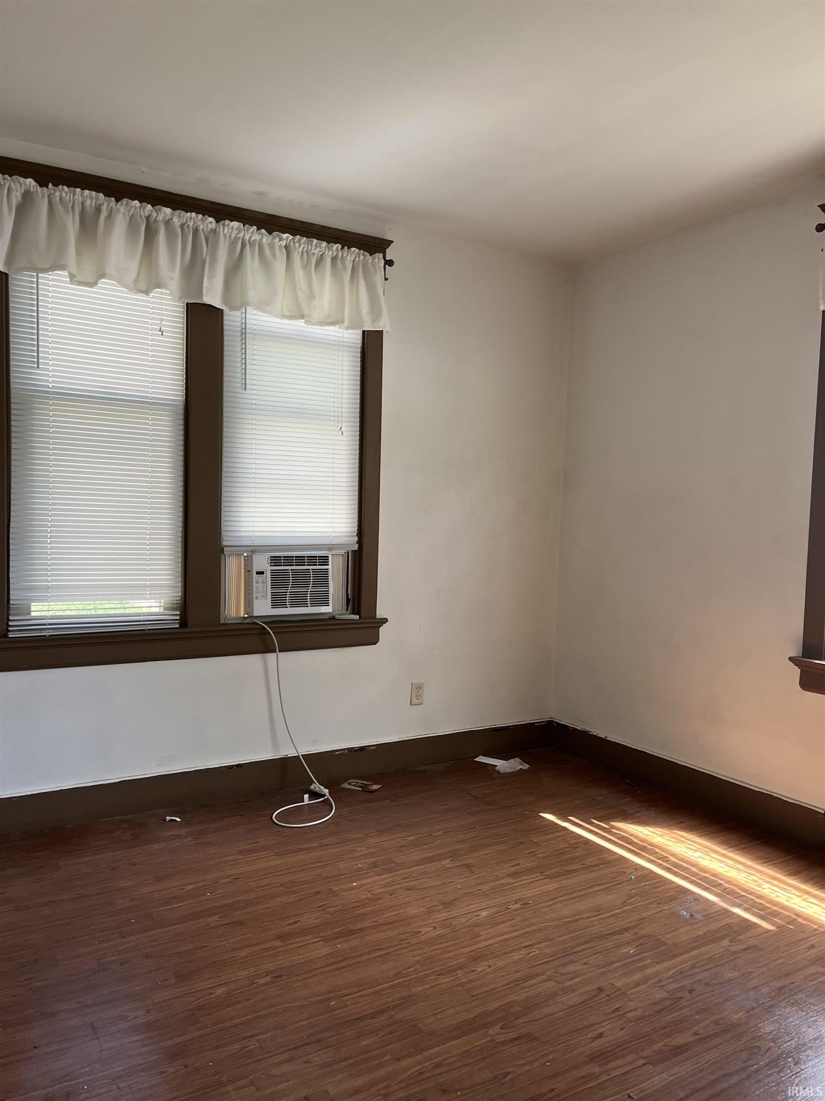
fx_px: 826
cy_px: 550
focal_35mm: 26
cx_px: 412
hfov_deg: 53.1
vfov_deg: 67.3
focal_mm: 5.1
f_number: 1.6
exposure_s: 1/121
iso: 100
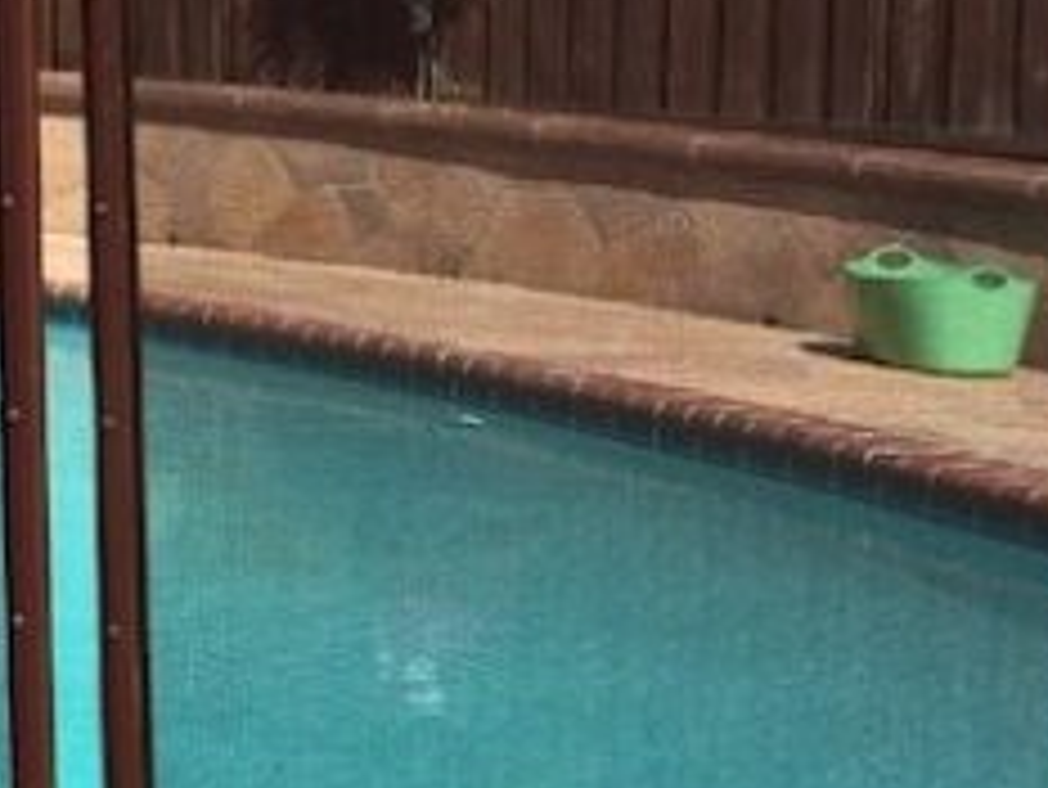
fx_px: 3695
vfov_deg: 12.1
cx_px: 657
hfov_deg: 16.1
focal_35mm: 122
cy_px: 538
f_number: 2.2
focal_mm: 4.15
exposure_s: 1/1199
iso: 32
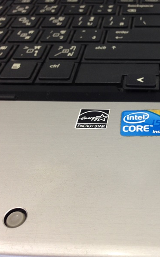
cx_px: 139
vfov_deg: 42.6
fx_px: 328
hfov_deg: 26.6
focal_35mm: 47
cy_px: 129
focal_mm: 4.12
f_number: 2.4
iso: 64
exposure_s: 1/20
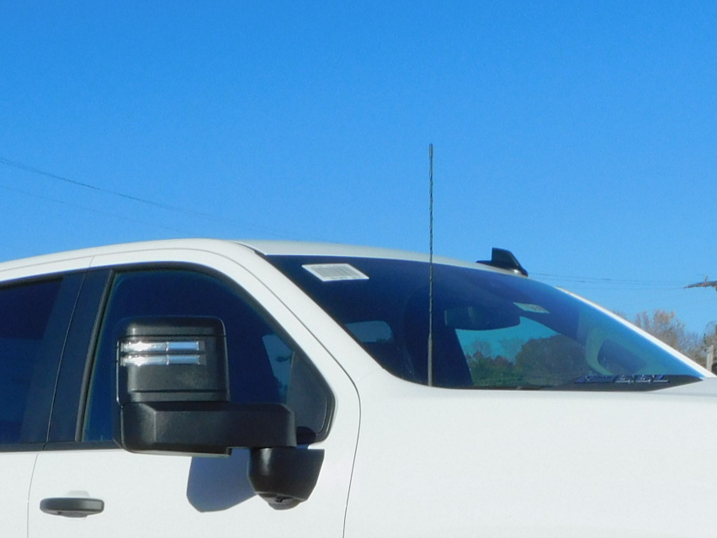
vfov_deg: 16.2
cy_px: 636
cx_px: 372
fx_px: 1823
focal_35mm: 88
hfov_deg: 22.3
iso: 125
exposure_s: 1/1600
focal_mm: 5.9
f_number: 4.5
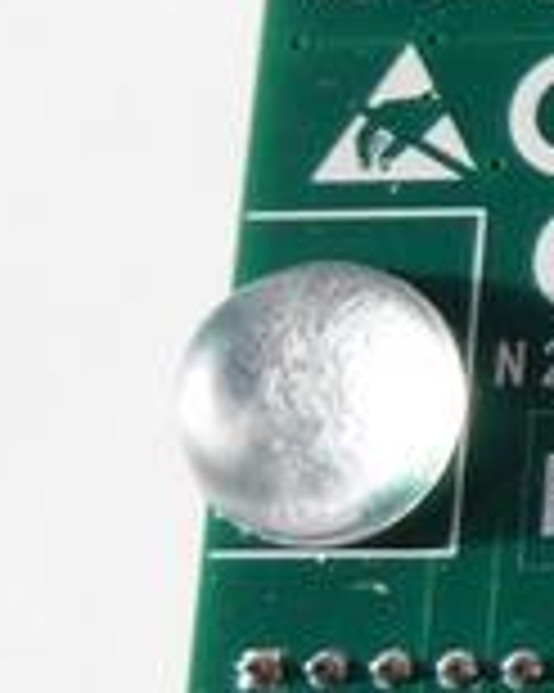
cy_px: 364
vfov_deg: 16.2
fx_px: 2441
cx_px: 1342
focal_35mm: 119
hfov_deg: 10.9
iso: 100
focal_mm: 4.5
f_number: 3.1
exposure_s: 1/80
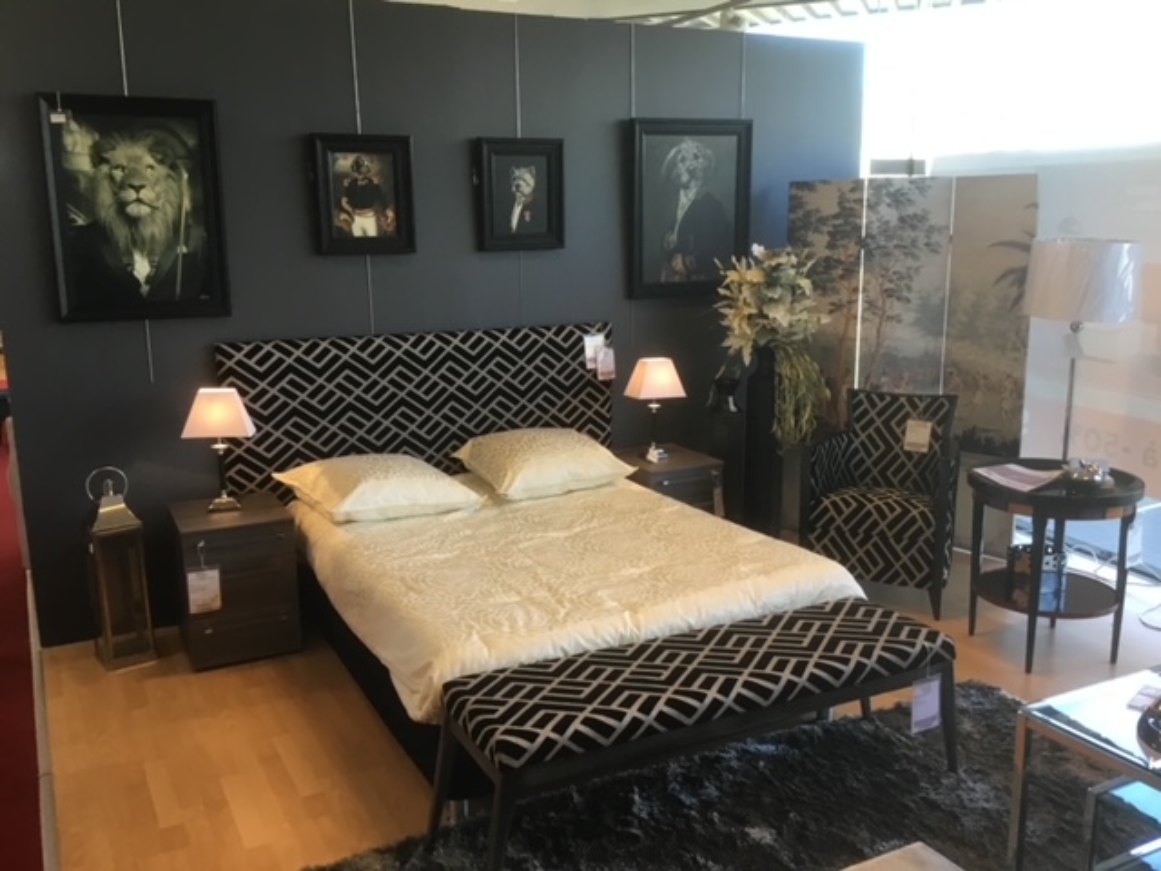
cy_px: 436
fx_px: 1040
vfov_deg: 45.4
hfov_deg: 58.4
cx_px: 580
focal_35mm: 31
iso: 40
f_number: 2.4
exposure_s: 1/33
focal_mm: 3.3
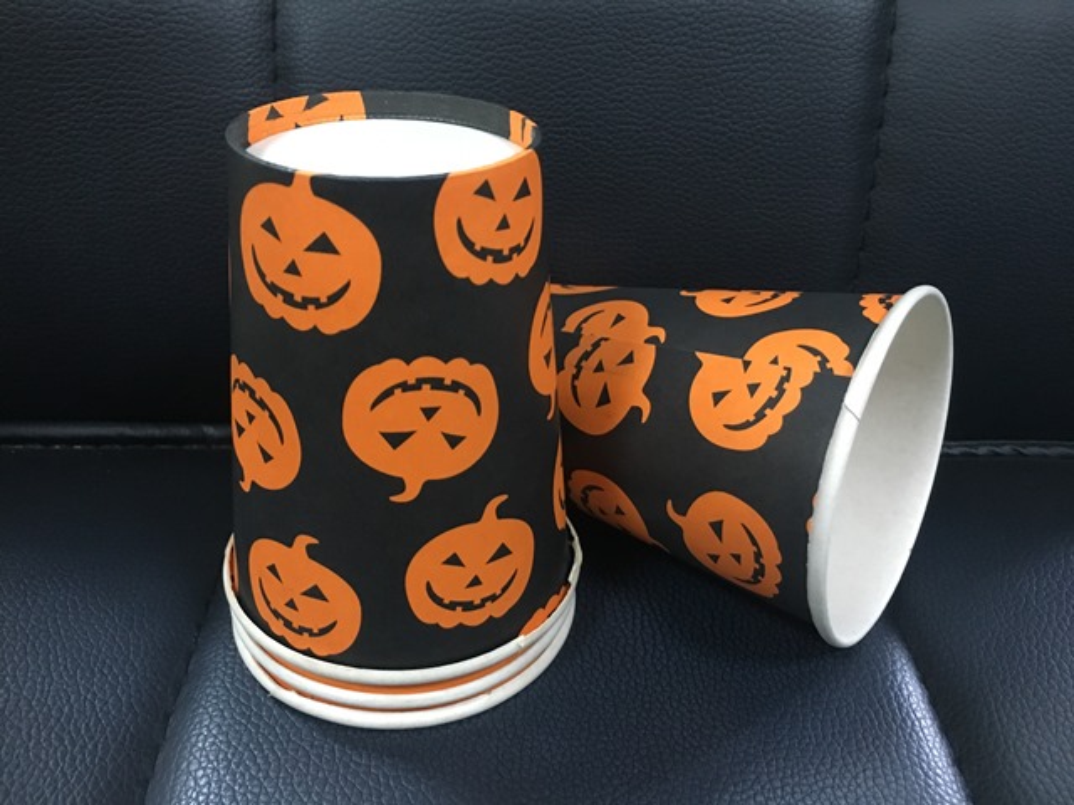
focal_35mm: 29
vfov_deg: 48.2
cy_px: 402
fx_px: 900
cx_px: 537
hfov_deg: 61.7
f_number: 2.2
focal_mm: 4.15
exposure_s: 1/17
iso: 250
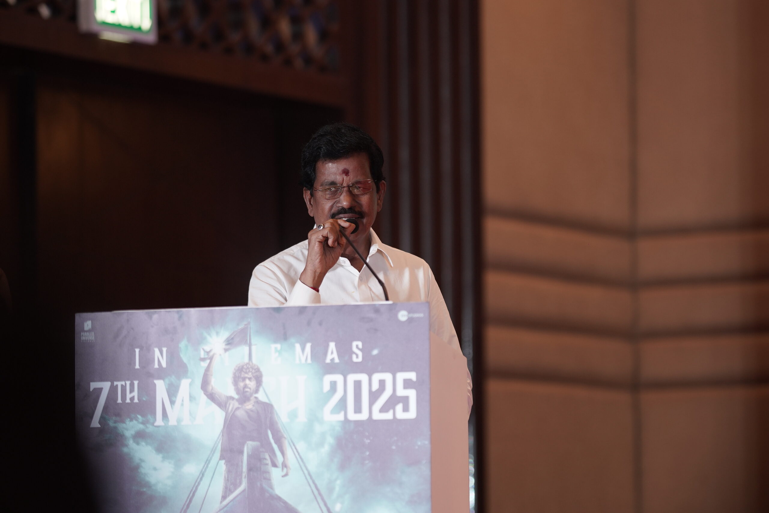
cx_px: 384
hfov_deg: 10.2
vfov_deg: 6.8
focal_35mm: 202
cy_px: 256
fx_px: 4315
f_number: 1.8
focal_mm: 135
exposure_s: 1/200
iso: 400
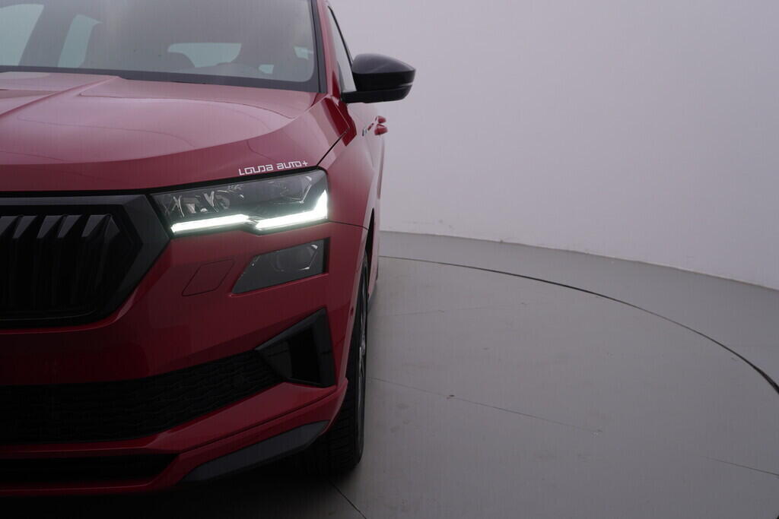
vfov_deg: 36.9
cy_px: 260
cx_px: 390
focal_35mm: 36
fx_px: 779
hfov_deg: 53.1
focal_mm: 24
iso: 125
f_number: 5
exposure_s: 1/125
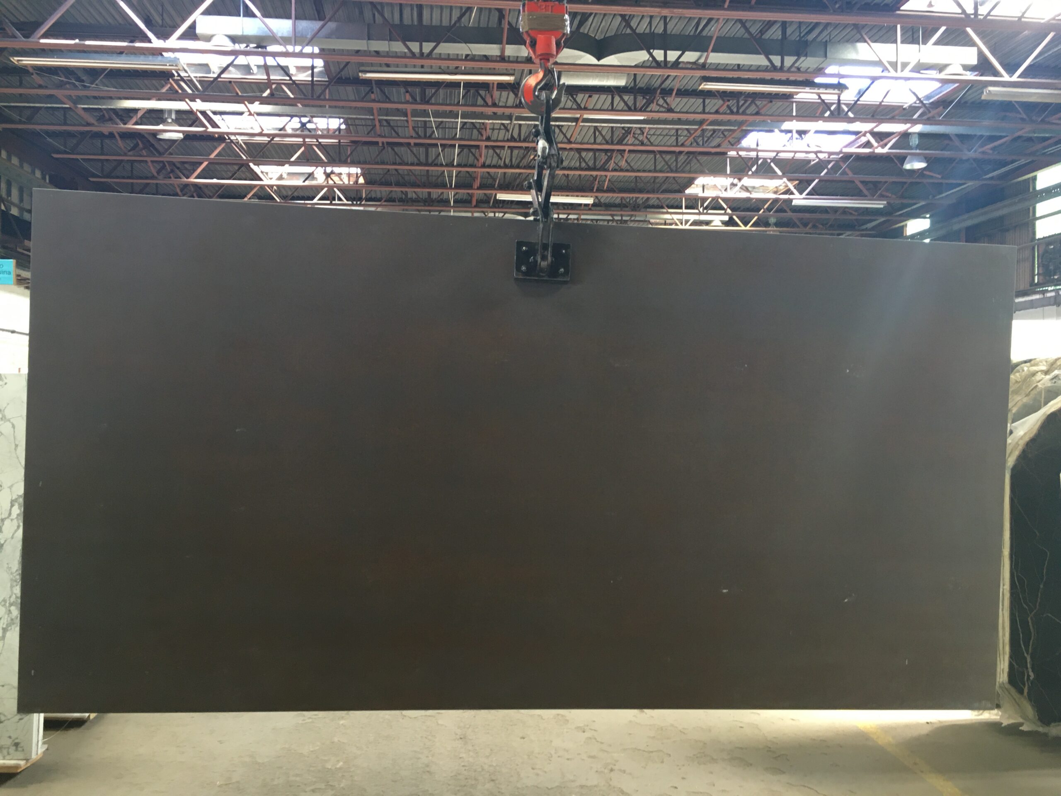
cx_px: 530
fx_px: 889
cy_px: 398
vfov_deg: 48.2
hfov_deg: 61.7
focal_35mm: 29
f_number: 2.2
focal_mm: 4.15
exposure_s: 1/30
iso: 80
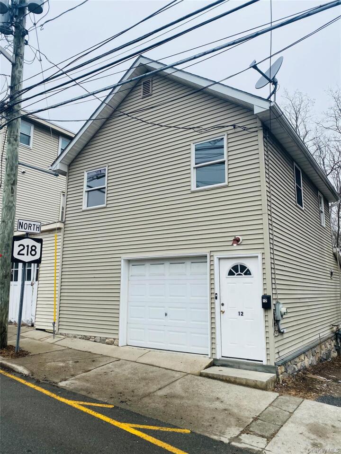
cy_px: 227
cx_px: 170
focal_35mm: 26
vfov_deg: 67.3
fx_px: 341
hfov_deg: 53.1
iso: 32
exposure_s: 1/942
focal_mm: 4.25
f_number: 1.8
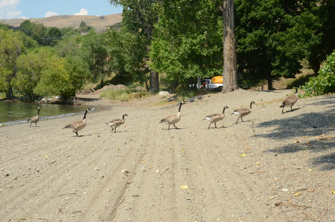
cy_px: 111
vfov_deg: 29.7
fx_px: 418
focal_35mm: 45
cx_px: 168
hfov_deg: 43.7
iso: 2500
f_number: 18
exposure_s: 1/1250
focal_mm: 30
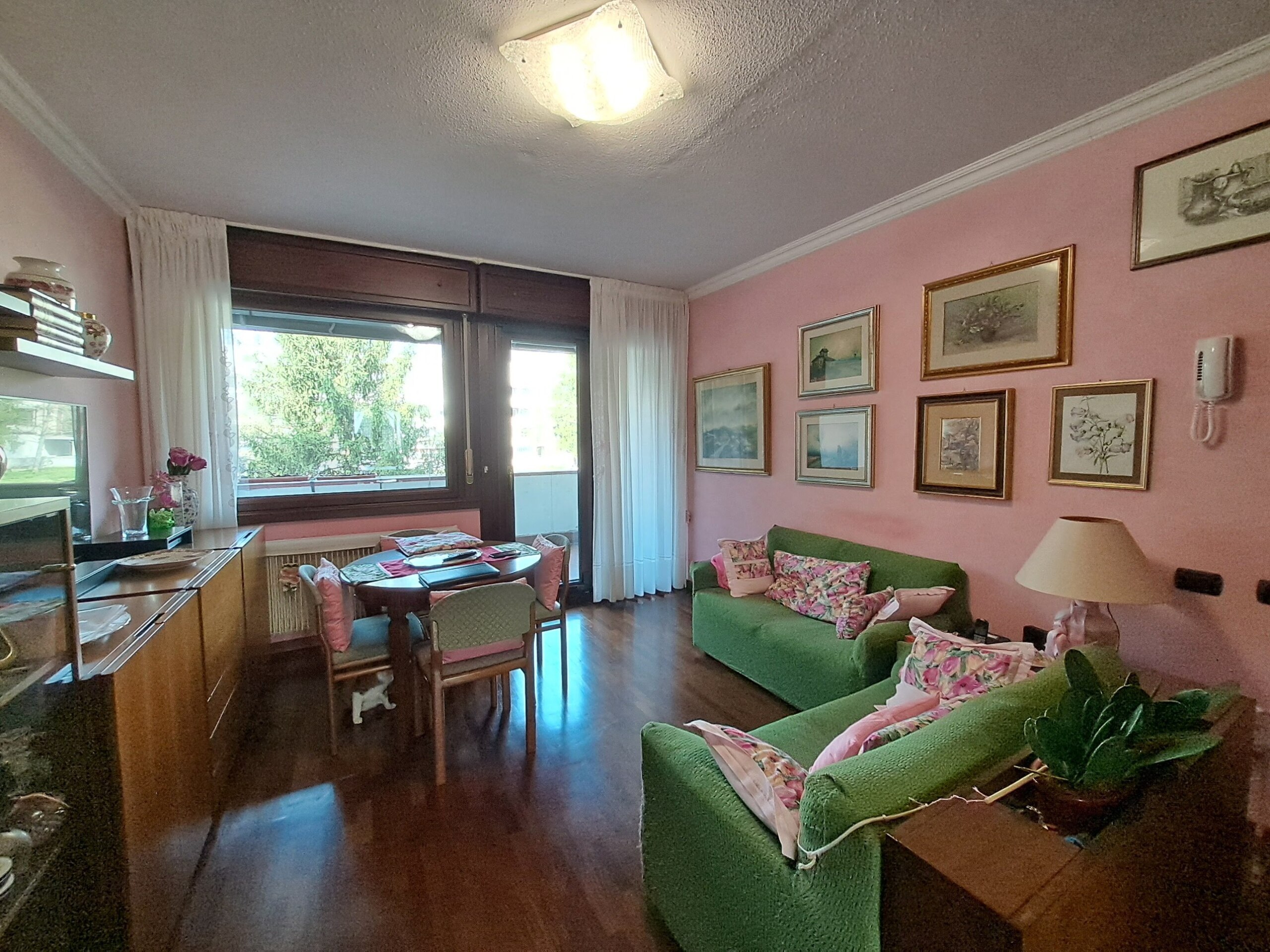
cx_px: 635
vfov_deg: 89.9
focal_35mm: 13
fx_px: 477
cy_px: 476
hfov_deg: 106.2
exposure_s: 1/50
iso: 100
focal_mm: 1.13
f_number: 2.2
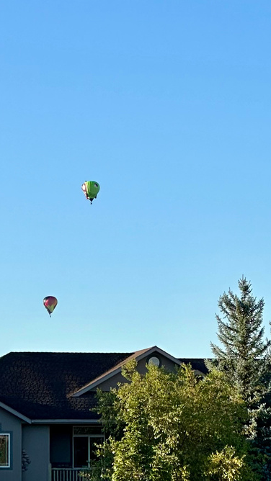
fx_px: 2464
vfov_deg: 11.2
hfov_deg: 6.3
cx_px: 90
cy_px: 232
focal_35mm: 193
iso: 32
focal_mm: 9
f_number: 2.8
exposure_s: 1/612
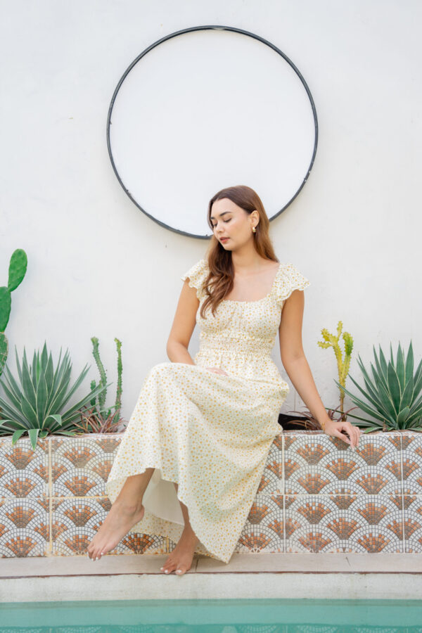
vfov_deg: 34.5
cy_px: 316
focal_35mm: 58
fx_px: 1020
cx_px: 211
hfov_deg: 23.4
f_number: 2.8
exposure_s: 1/200
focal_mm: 58
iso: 125
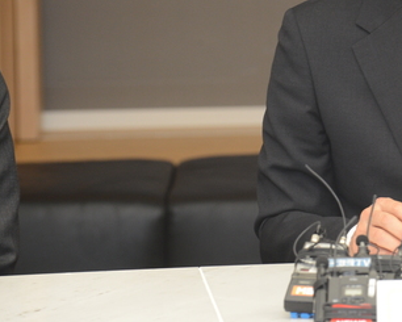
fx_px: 4665
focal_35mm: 392
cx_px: 414
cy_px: 50
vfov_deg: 3.9
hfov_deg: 4.9
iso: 1600
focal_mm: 200
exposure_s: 1/100
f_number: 8
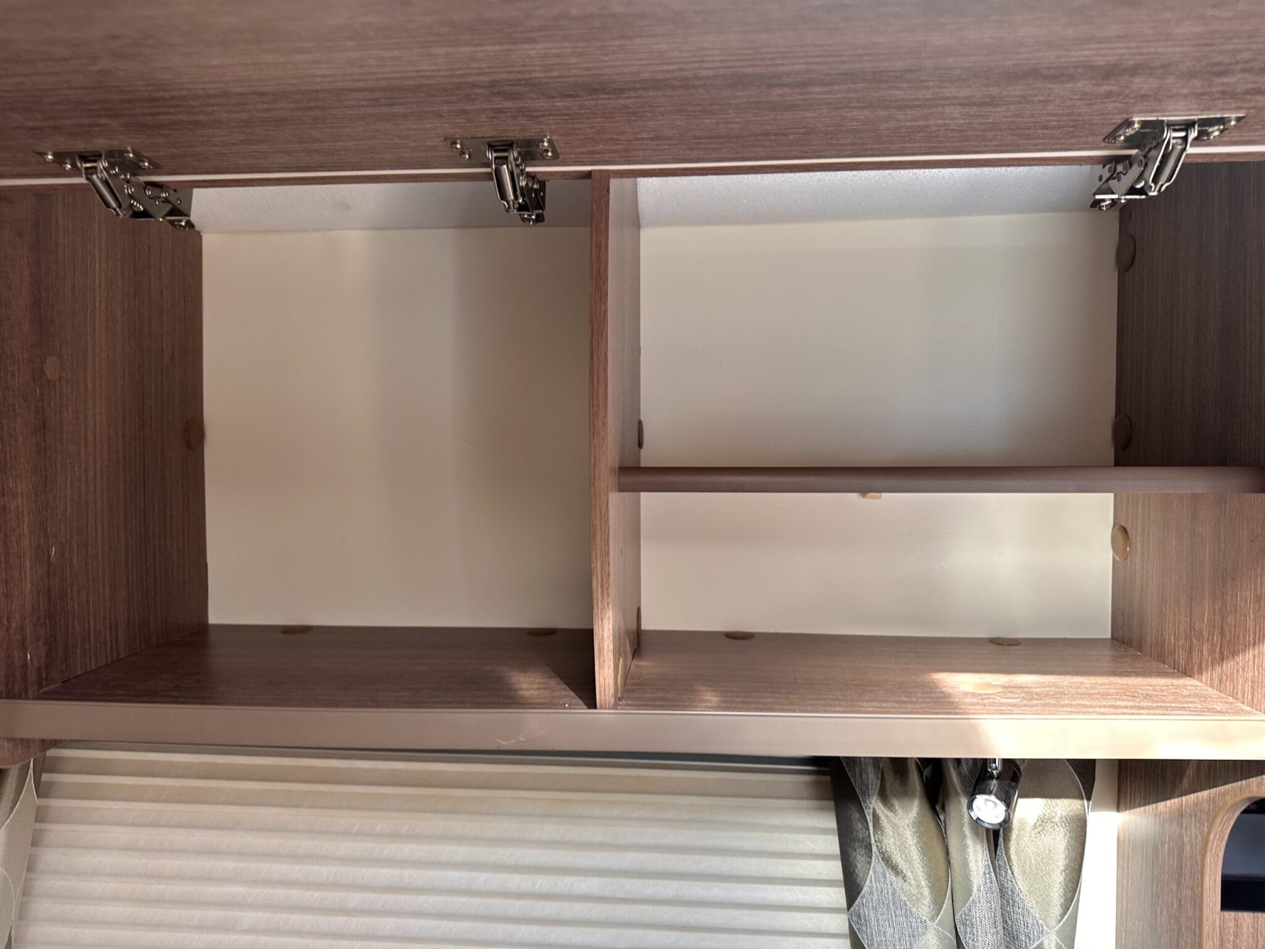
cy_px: 474
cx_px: 632
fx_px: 877
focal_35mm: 24
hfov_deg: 71.6
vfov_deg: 56.8
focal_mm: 6.86
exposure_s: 1/121
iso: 125
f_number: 1.78
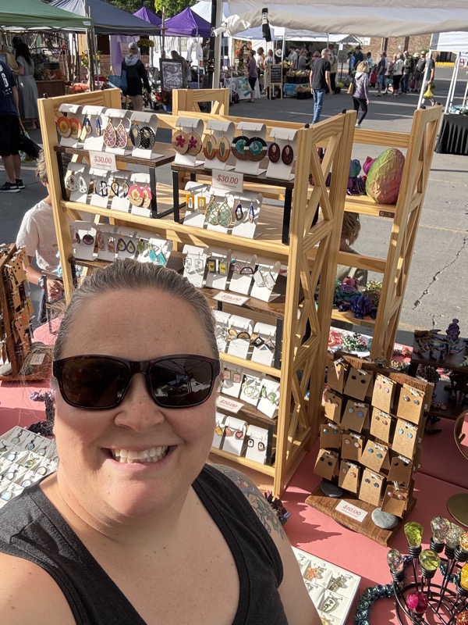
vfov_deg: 60.0
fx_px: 541
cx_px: 234
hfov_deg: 46.8
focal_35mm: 30
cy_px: 312
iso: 25
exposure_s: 1/458
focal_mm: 2.69
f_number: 1.9
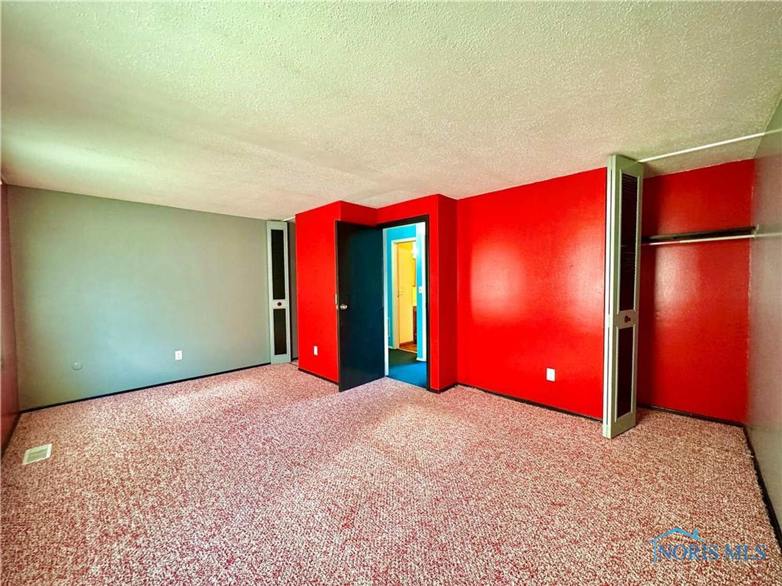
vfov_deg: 85.7
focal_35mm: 14
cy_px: 293
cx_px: 391
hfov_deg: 102.1
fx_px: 316
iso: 640
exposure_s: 1/60
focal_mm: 2.22
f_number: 2.2
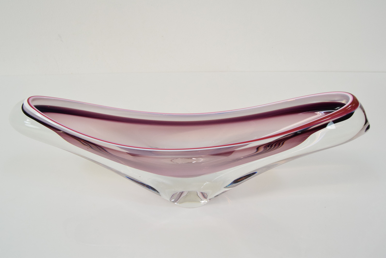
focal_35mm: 27
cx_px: 193
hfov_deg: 67.3
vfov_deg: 48.0
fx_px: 290
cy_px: 129
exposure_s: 1/200
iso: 1600
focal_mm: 18
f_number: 7.1
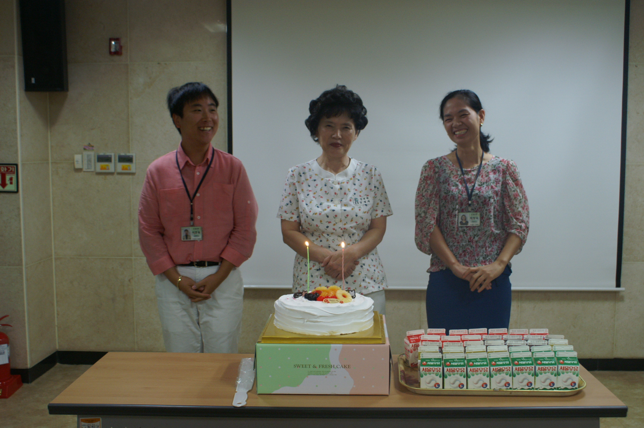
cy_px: 214
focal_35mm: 39
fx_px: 697
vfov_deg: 34.1
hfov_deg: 49.6
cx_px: 322
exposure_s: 1/50
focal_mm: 26
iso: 640
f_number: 4.5
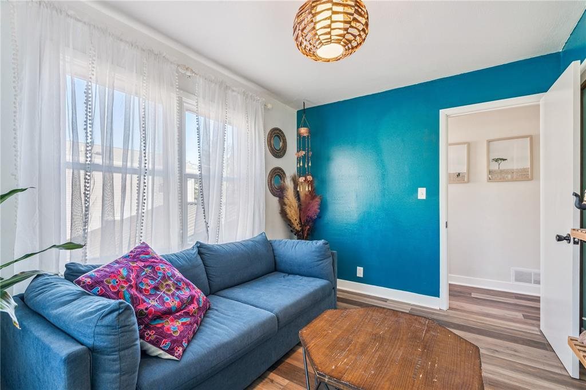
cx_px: 293
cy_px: 195
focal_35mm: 16
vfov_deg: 73.7
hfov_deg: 96.8
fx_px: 260
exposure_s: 1/8
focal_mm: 16
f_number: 10
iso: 400
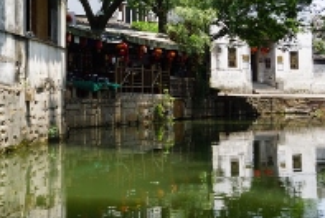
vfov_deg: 17.2
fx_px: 714
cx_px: 40
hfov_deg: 25.0
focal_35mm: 79
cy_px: 44
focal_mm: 26
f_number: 8
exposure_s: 1/125
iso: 100
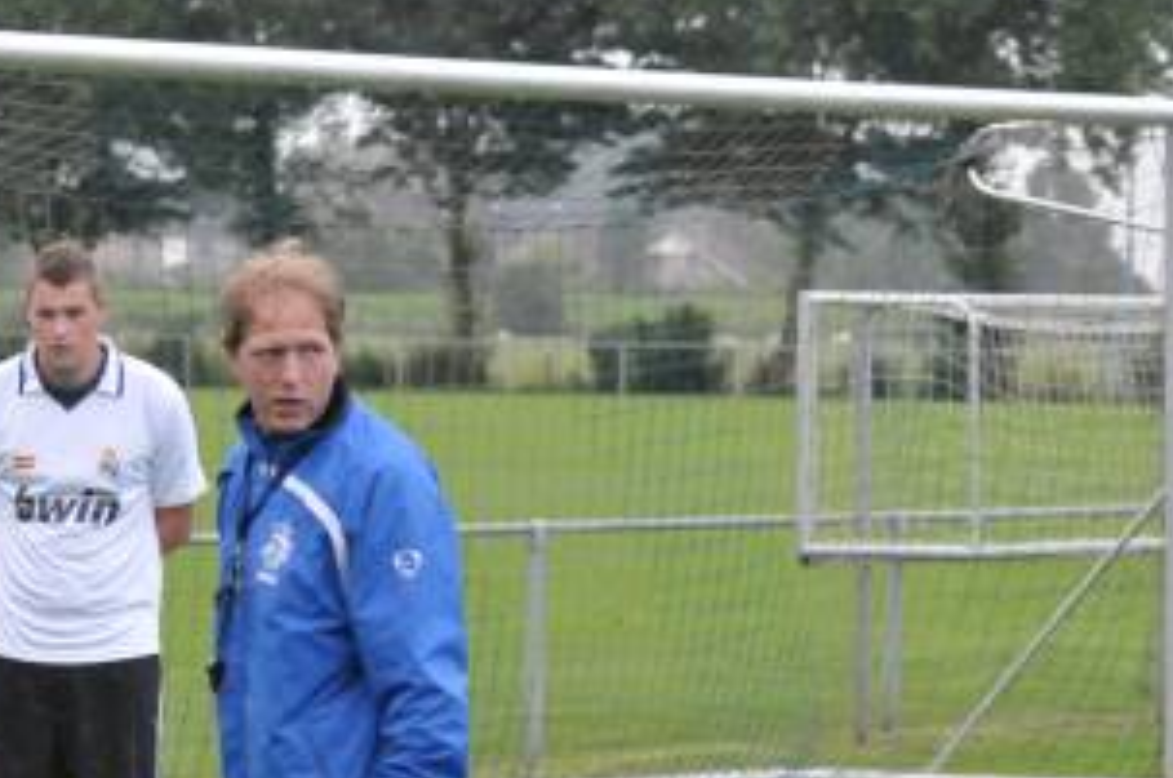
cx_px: 360
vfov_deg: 6.6
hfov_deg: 9.9
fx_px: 6766
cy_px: 660
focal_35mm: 208
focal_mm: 70
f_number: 4.5
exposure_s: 1/500
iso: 3200
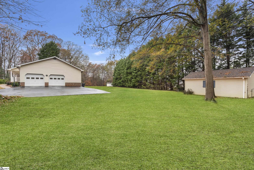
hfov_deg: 94.6
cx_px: 127
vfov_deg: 71.7
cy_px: 85
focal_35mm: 17
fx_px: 117
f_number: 9
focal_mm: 16.6
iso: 100
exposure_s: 1/25
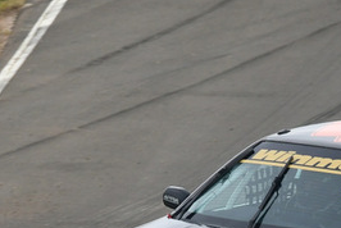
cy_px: 197
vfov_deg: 0.7
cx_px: 368
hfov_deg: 1.1
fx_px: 17524
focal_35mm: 1848
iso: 800
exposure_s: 1/640
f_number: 11
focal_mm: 410
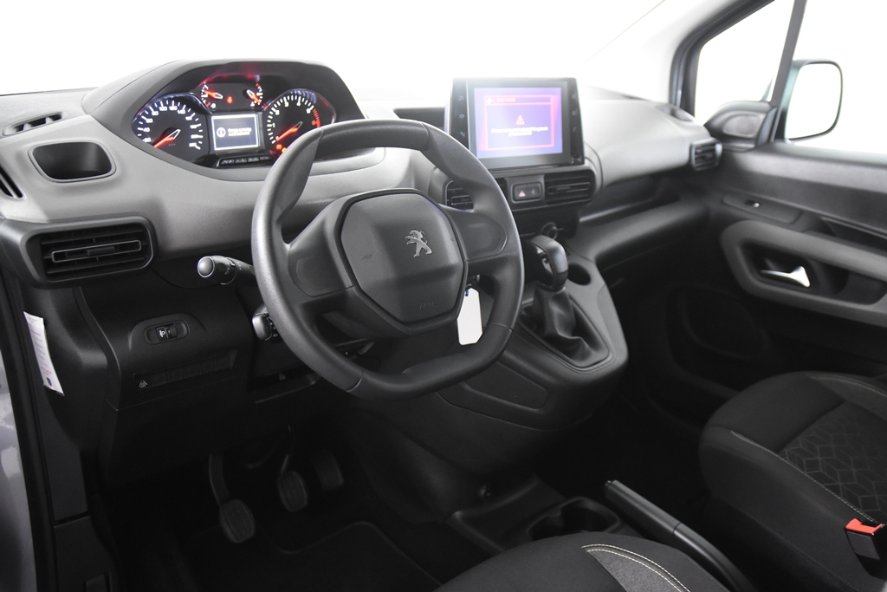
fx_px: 739
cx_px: 444
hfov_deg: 61.9
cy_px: 296
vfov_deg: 43.6
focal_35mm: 30
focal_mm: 20
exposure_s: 1/30
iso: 3600
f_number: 2.8
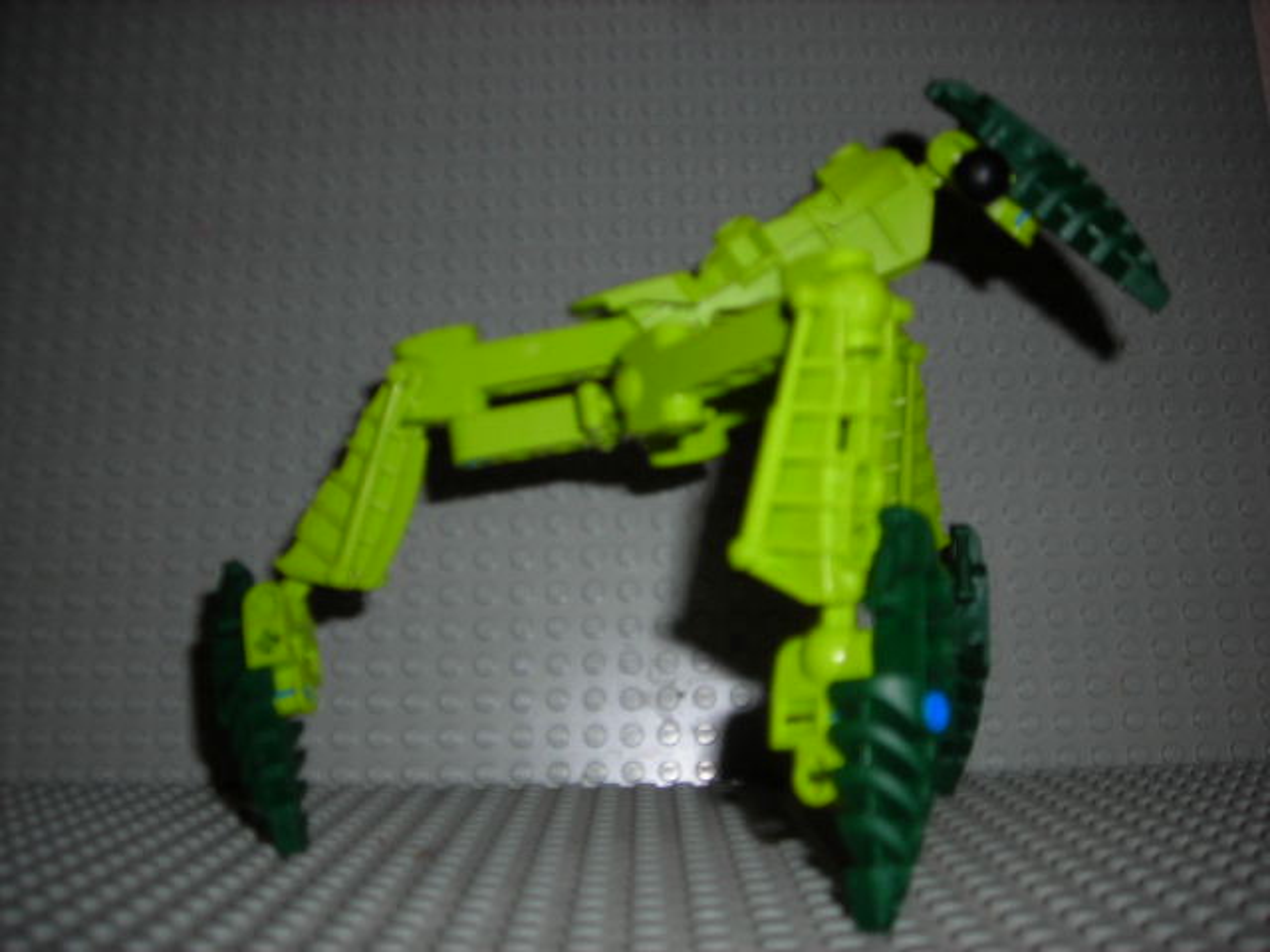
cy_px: 476
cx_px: 635
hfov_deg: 49.0
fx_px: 1394
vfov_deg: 37.7
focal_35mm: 38
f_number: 3.2
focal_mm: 6.3
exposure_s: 1/60.1
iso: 50
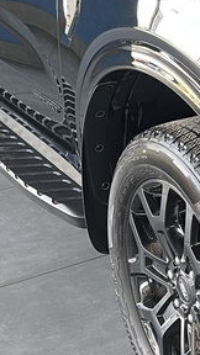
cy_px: 53
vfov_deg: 21.6
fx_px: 915
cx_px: 342
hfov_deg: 11.7
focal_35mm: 97
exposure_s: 1/50
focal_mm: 5.1
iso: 125
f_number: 1.6
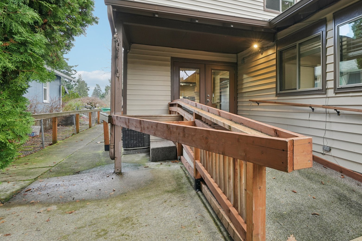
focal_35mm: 21
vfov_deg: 59.4
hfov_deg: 78.9
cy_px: 108
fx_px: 211
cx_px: 237
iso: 400
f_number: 8
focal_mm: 16
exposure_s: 1/8
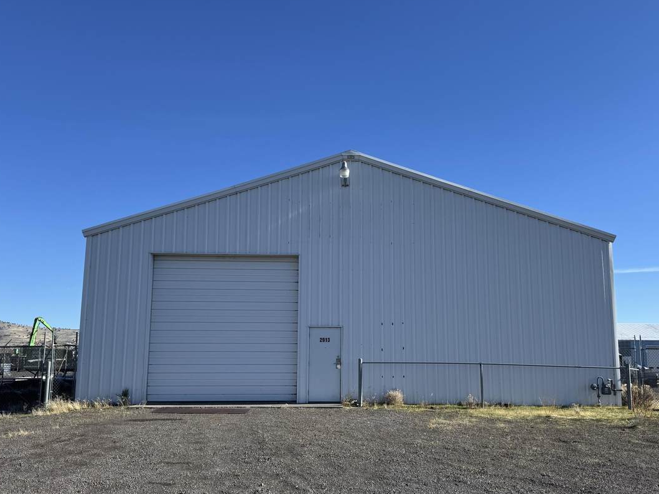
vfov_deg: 48.0
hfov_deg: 61.7
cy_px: 289
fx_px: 552
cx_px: 340
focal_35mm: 29
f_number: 1.78
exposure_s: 1/3802
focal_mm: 6.76
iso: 80
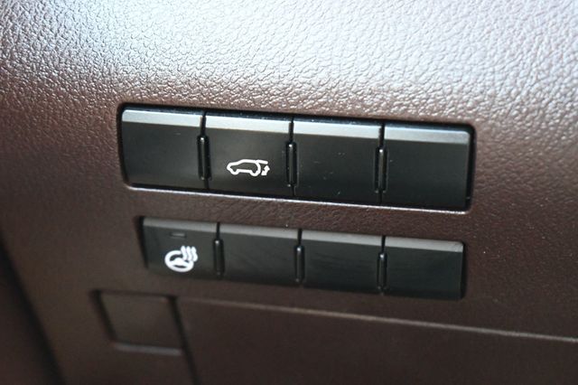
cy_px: 192
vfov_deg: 18.9
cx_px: 289
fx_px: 1155
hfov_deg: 28.1
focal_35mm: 72
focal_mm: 48
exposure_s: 1/60
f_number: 5.3
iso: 8000
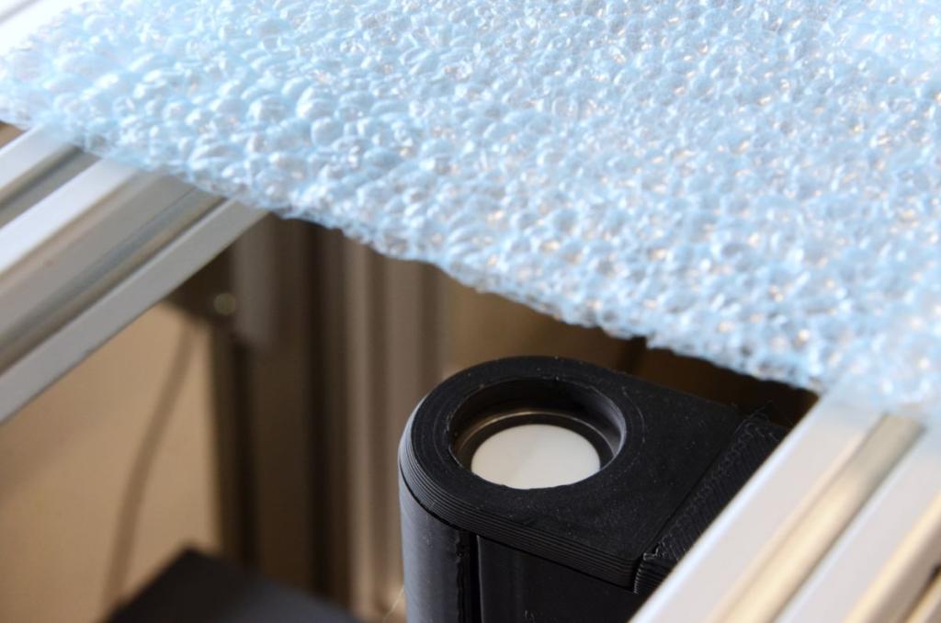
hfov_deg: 17.1
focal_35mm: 120
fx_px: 3130
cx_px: 470
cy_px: 312
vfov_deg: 11.4
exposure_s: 1/8
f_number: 13
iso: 640
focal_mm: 80
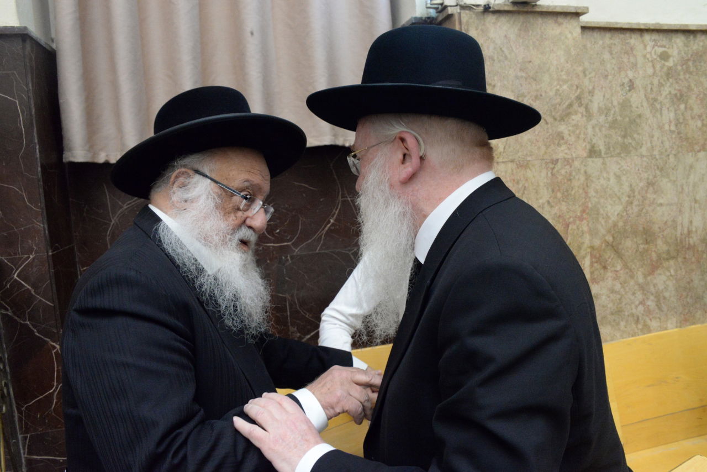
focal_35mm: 28
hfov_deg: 65.5
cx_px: 354
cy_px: 236
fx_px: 550
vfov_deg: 46.4
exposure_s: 1/200
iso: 6400
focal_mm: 28
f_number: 9
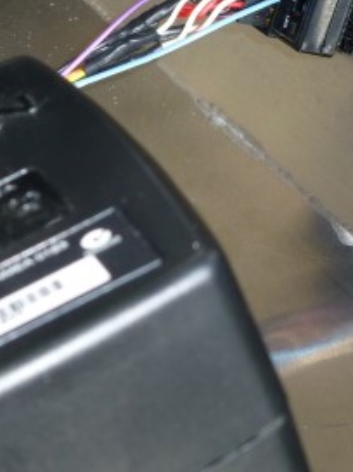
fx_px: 2112
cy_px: 85
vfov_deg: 12.7
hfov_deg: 9.5
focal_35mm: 155
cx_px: 242
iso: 100
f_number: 4.9
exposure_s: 1/60
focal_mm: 11.7
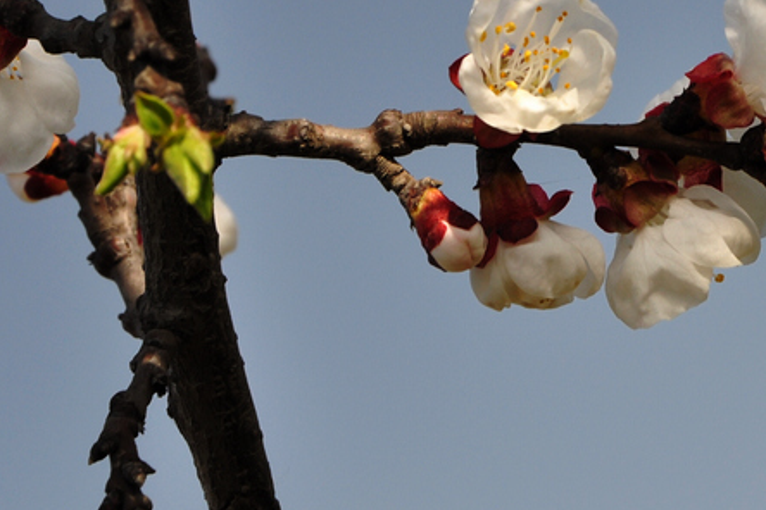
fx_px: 4851
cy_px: 138
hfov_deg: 9.0
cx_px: 562
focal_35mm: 228
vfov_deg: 6.0
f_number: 11
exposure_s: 1/100
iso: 200
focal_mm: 75
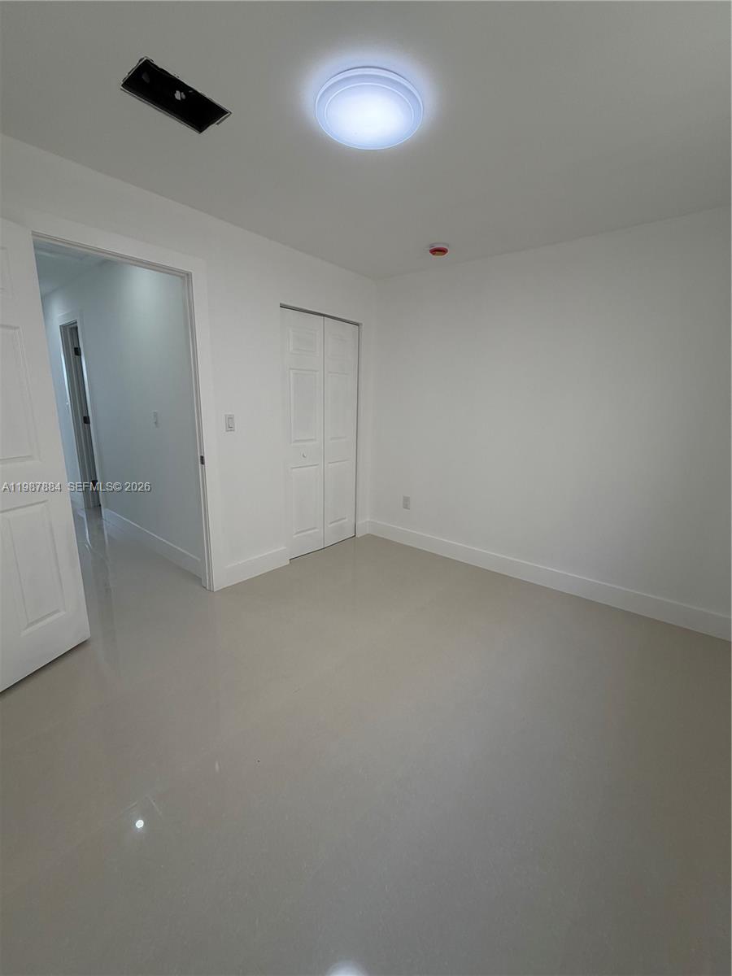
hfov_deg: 85.7
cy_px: 488
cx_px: 366
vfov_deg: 102.1
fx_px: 395
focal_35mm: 14
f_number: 2.2
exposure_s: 1/120
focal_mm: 2.22
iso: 64
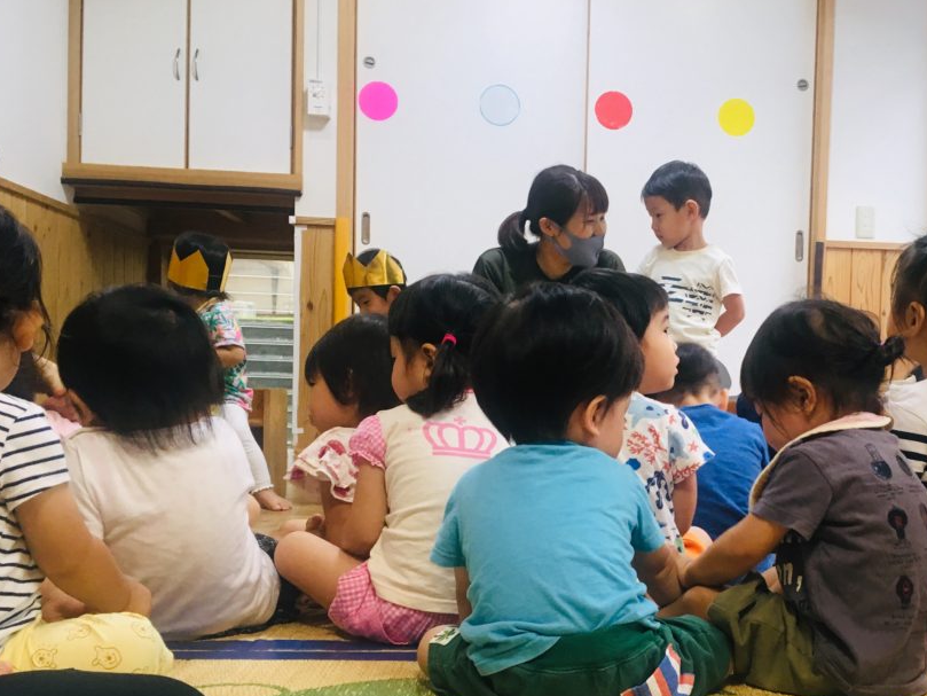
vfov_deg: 33.5
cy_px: 431
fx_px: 1152
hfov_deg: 42.9
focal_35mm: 43
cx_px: 655
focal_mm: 4.15
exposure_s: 1/30
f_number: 2.2
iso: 80
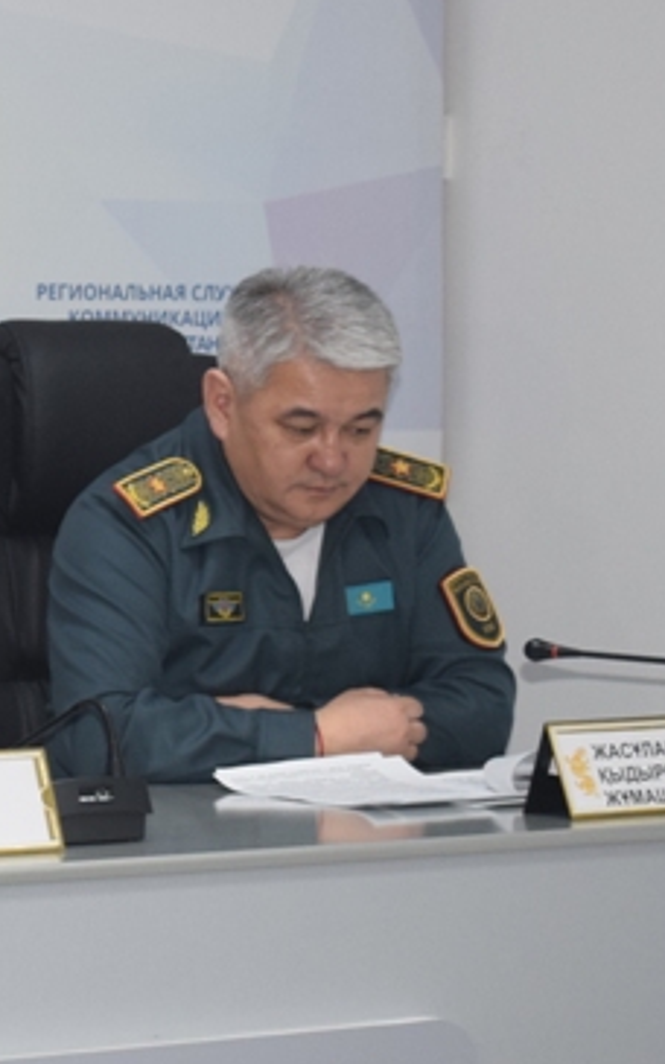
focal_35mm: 146
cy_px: 415
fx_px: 4235
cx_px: -277
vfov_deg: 14.3
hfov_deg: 8.8
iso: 800
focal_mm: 34
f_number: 5
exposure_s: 1/100
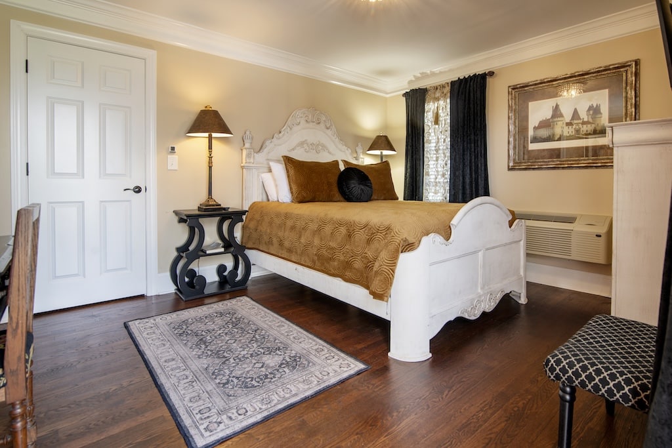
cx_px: 336
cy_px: 224
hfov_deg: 90.0
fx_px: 336
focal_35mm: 18
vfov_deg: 67.4
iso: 125
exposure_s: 1/8
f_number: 5.6
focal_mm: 18
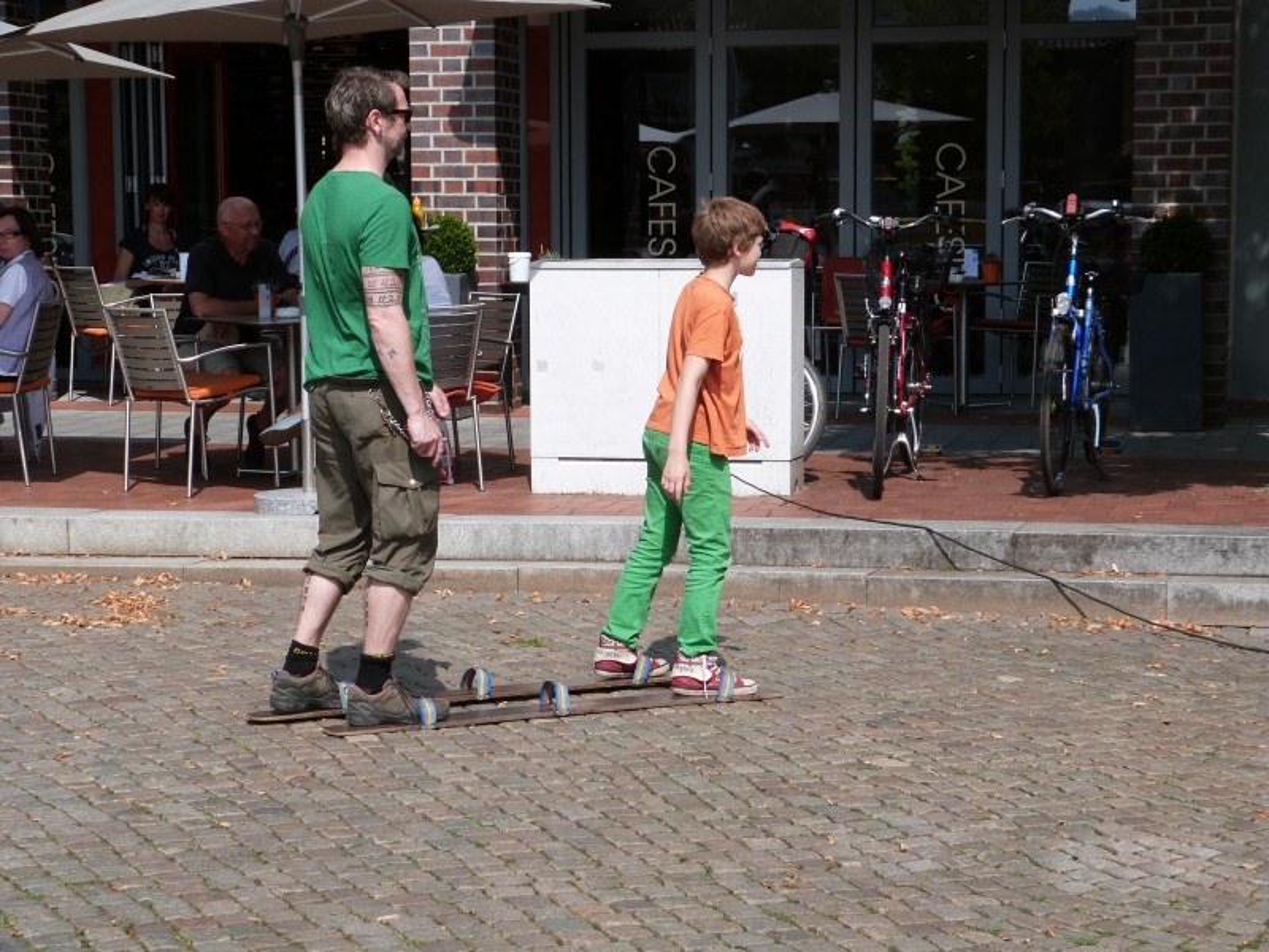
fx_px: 2749
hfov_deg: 26.0
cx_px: 634
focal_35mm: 75
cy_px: 476
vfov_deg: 19.6
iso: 100
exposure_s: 1/500
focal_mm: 13.5
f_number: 5.6
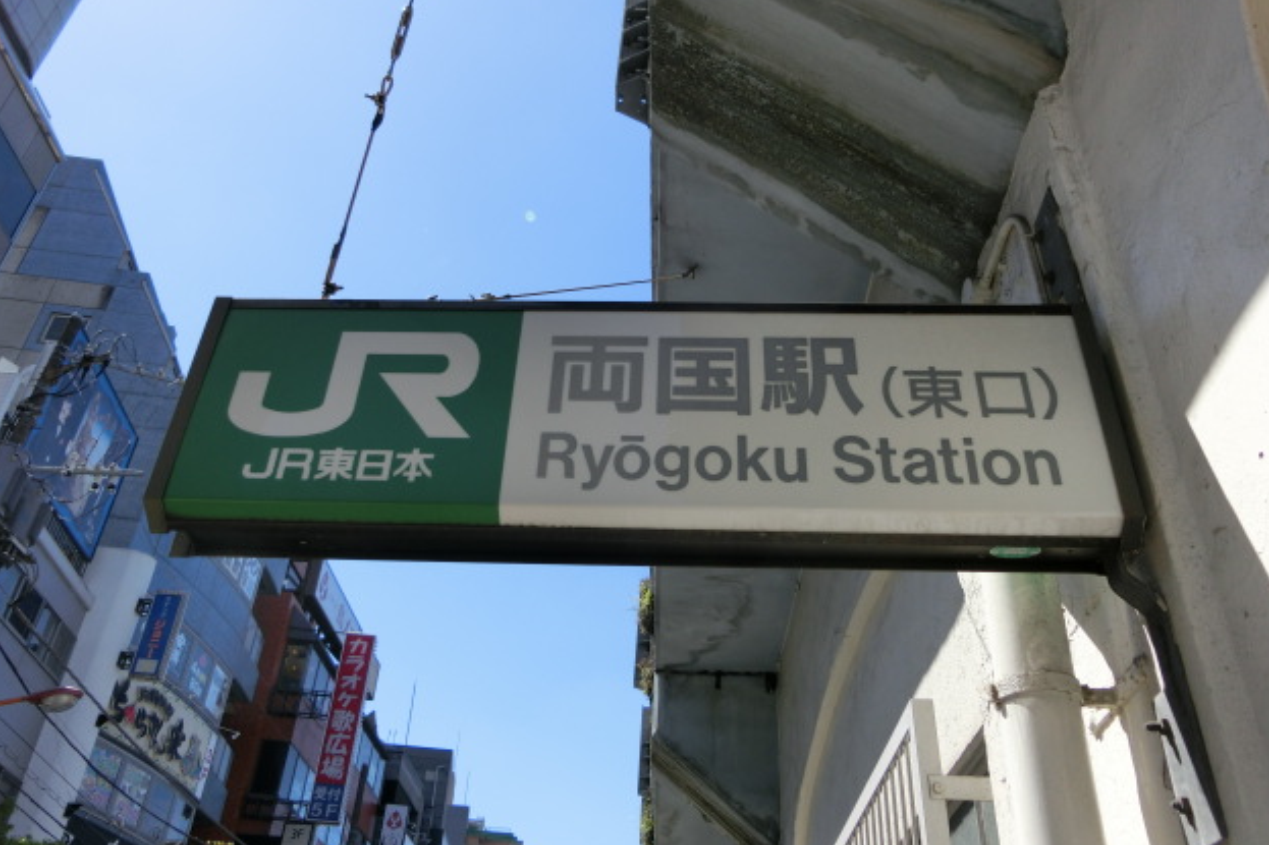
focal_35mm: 31
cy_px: 364
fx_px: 1092
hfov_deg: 60.3
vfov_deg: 42.2
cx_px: 640
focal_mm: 5.2
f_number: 3.7
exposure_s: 1/640
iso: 80
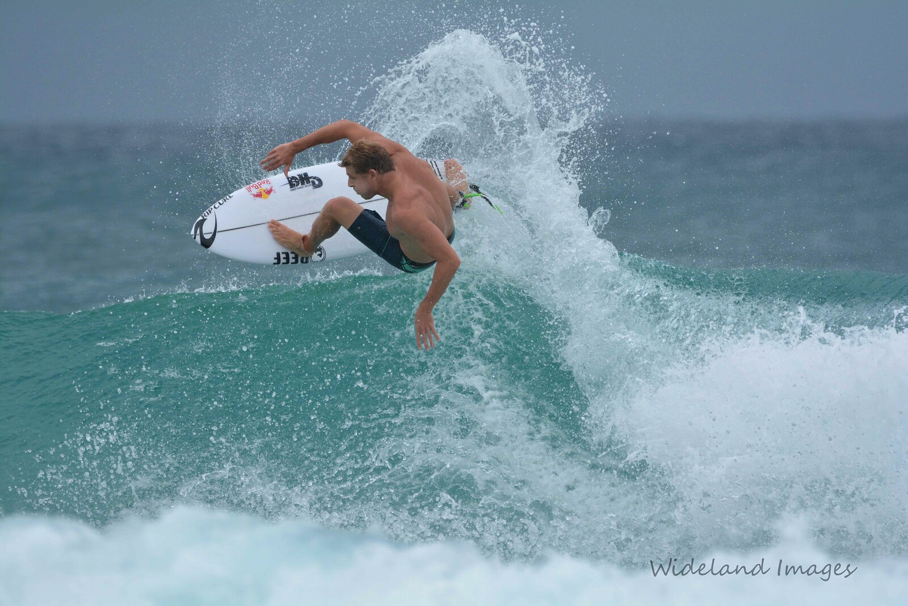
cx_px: 454
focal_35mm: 900
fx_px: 22700
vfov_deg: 1.5
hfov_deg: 2.3
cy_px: 303
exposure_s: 1/4000
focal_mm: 600
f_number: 8
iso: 800
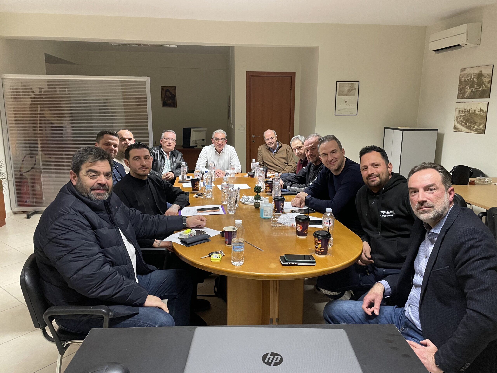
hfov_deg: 67.3
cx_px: 248
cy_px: 186
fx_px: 373
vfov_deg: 53.1
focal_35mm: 26
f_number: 1.6
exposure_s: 1/50
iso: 400
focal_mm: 4.2
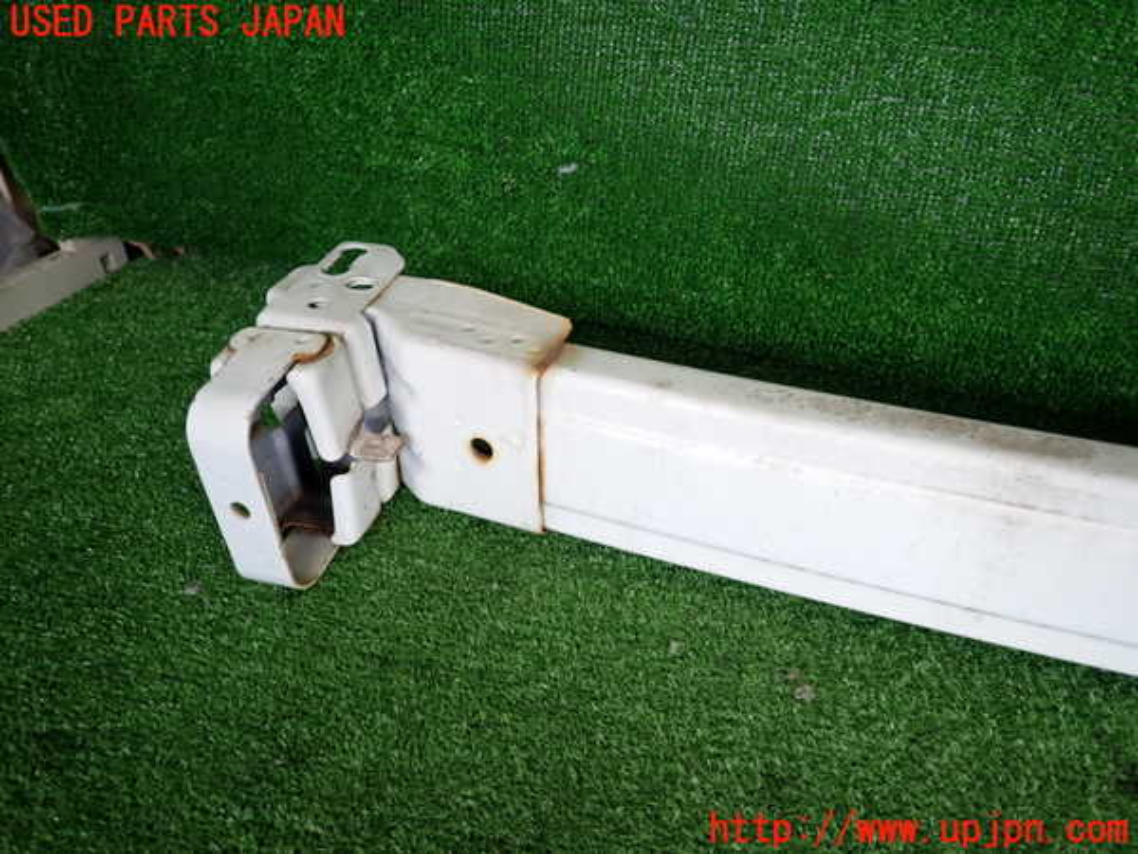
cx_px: 569
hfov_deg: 69.4
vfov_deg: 54.9
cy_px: 427
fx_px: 822
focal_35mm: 25
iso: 125
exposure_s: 1/125
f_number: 2
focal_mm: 4.5
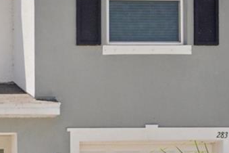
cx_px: -105
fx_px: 541
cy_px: 112
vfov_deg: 16.0
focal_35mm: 85
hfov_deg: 20.7
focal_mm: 18
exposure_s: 1/2000
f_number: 8
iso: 400
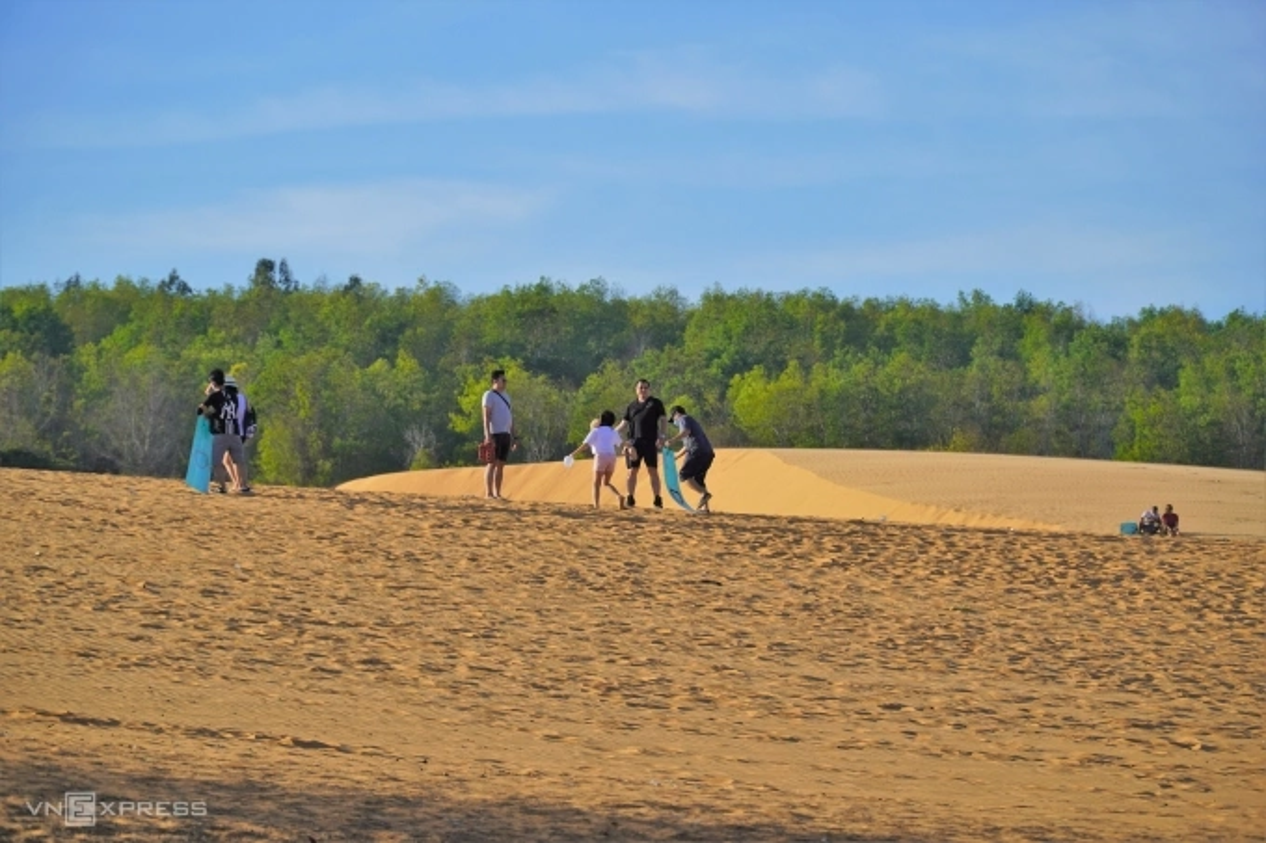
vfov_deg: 9.6
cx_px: 633
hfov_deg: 14.4
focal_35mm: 142
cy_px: 422
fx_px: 5010
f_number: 5
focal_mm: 95
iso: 100
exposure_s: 1/800
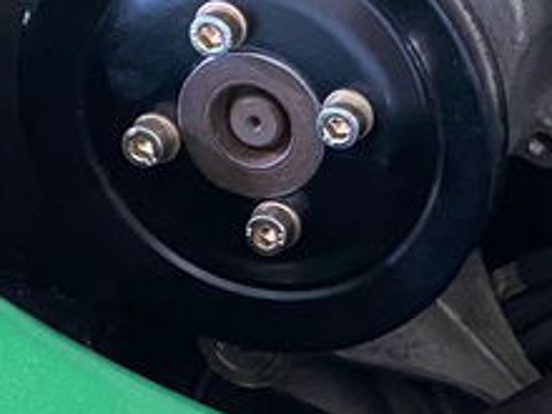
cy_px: 38
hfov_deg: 15.9
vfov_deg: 12.2
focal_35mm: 121
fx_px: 1930
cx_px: 572
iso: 640
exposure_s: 1/30
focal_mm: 4.25
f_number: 1.8
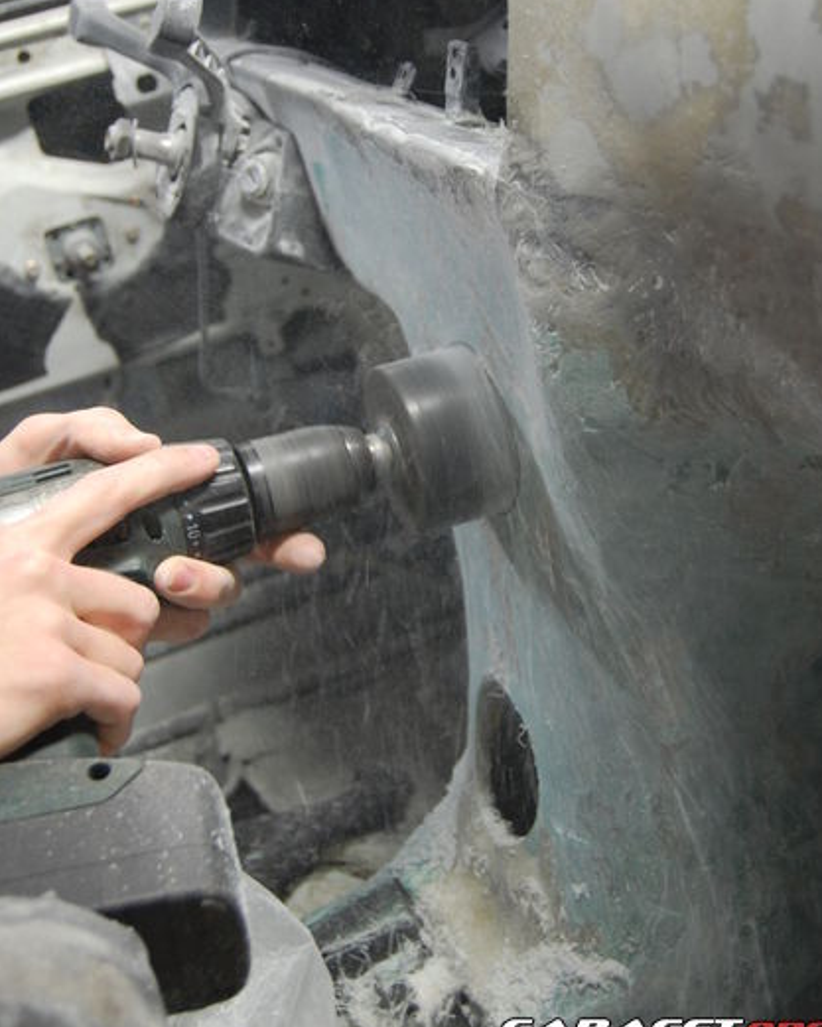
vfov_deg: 34.9
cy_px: 418
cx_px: 418
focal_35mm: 54
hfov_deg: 28.3
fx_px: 1629
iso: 800
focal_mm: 31
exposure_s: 1/25
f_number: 4.5
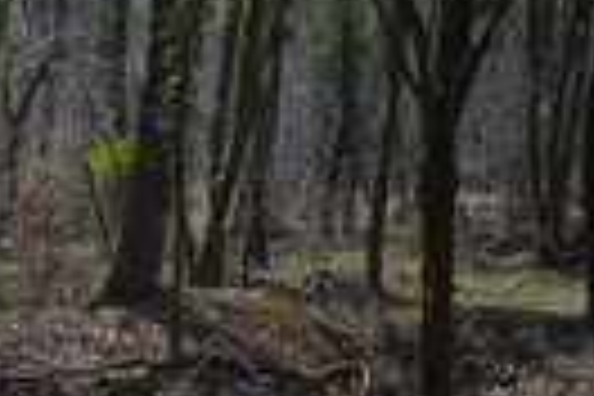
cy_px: 450
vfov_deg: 14.5
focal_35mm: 92
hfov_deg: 21.1
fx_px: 1518
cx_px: -45
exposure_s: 1/160
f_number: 9
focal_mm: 29
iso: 200
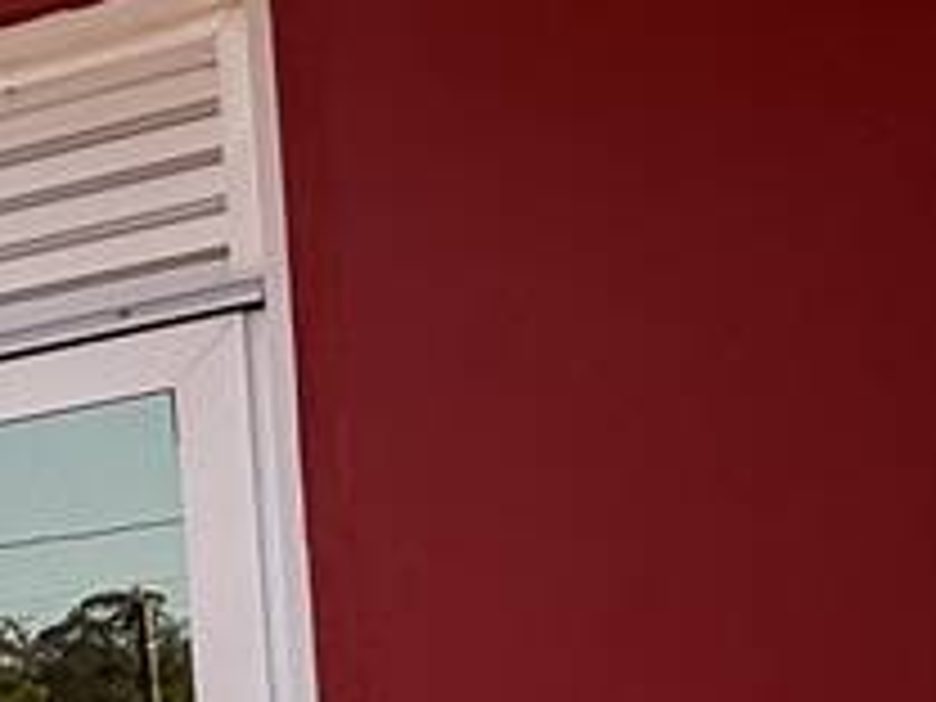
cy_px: 1170
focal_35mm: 97
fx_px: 2623
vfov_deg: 13.9
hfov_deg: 13.7
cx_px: -1372
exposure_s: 1/554
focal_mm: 2.22
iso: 64
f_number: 2.2
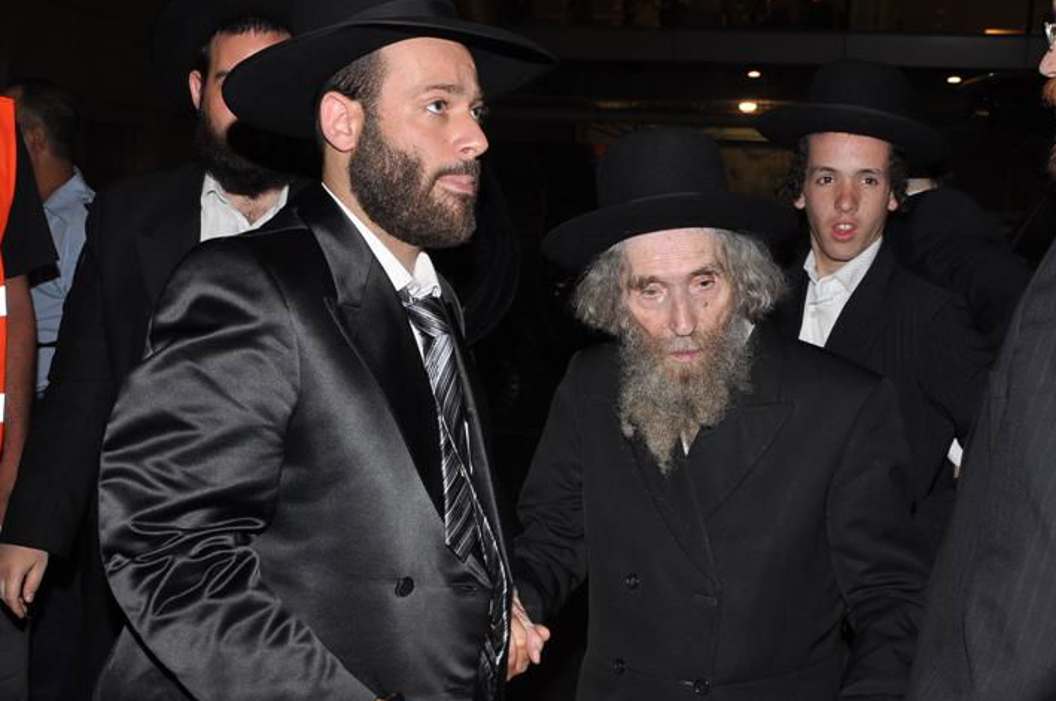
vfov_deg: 25.9
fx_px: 1524
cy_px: 412
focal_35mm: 52
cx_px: 524
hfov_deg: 38.2
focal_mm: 24
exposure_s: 1/80
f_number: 6.3
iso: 400
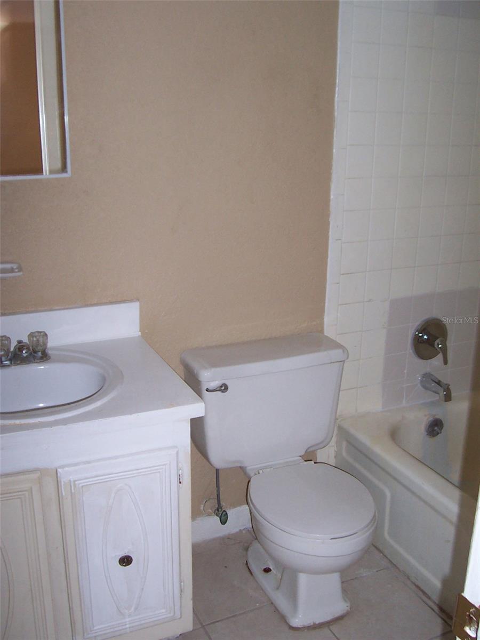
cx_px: 240
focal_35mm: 37
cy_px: 320
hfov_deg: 38.7
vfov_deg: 50.1
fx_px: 684
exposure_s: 1/2
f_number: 2.8
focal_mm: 5.6
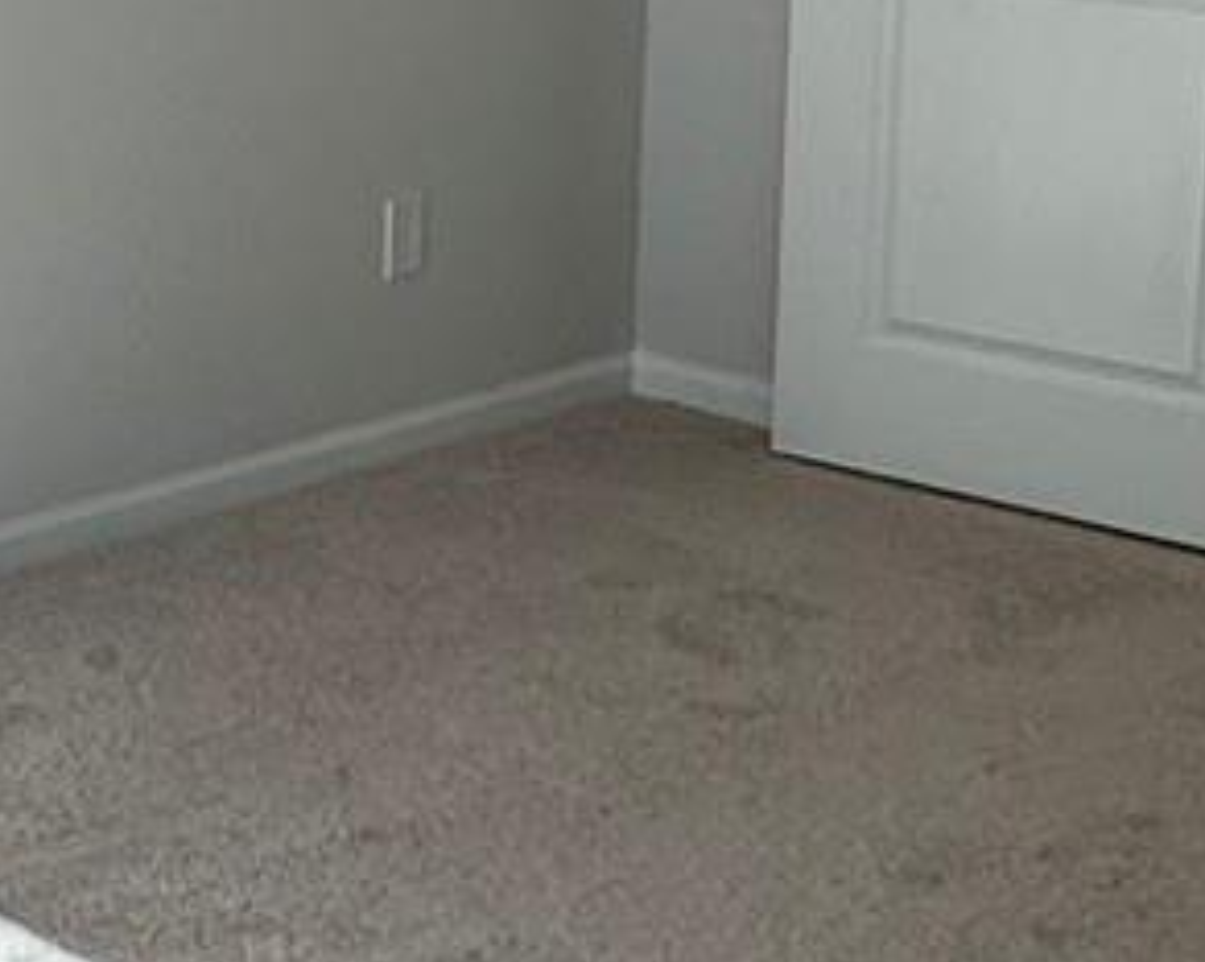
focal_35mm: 96
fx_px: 3420
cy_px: -12
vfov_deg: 15.7
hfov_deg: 18.7
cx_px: -305
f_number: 2.2
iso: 40
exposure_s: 1/375
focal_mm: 2.22
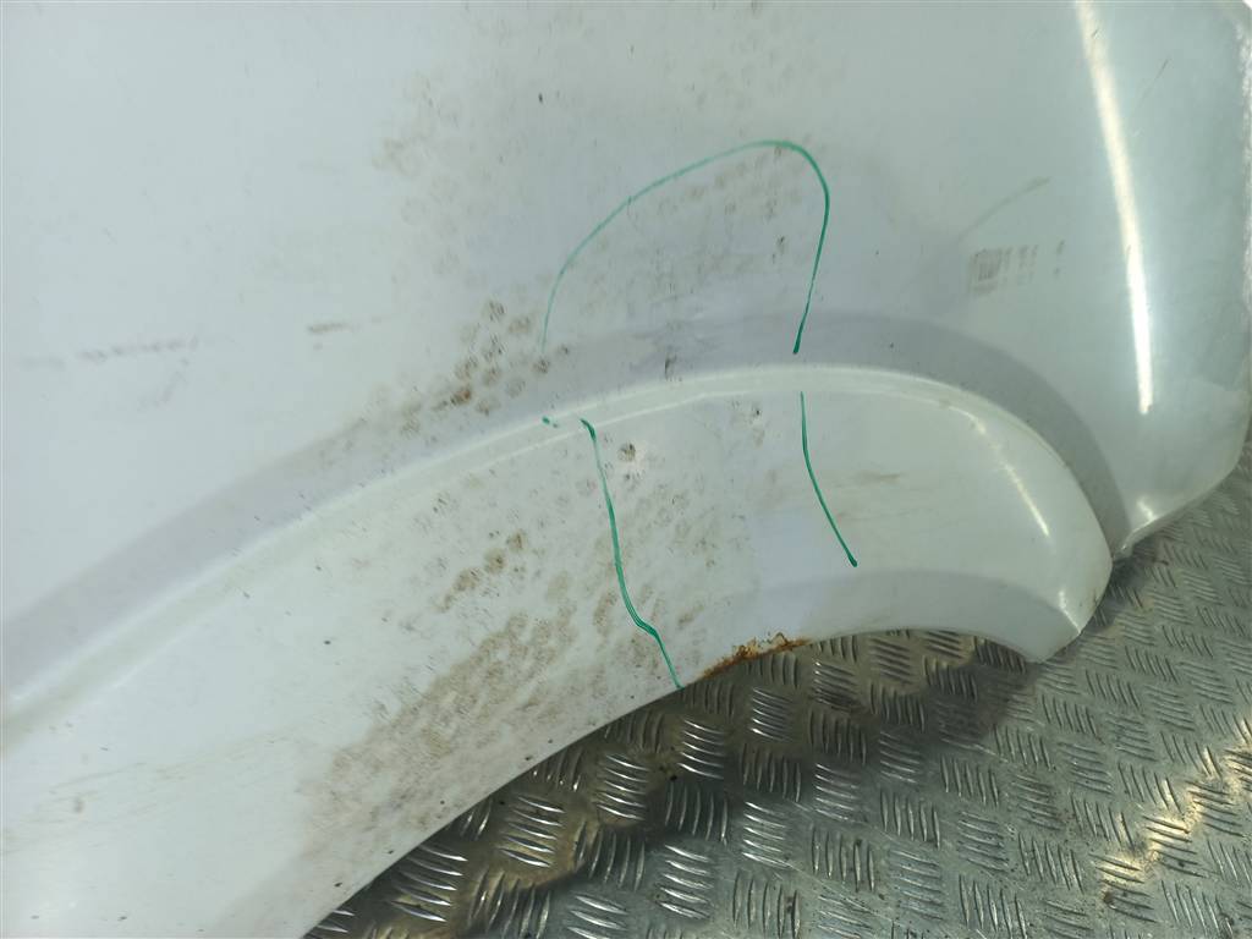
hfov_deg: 69.4
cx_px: 626
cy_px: 470
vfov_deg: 54.9
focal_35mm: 25
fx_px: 904
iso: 32
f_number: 1.8
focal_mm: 4.6
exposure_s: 1/50
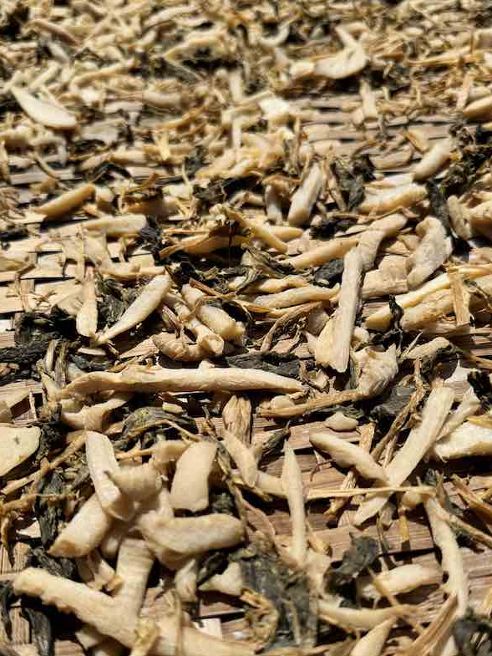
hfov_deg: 43.0
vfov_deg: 54.7
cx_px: 240
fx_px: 625
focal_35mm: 33
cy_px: 411
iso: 80
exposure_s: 1/5814
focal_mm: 6.86
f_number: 1.78
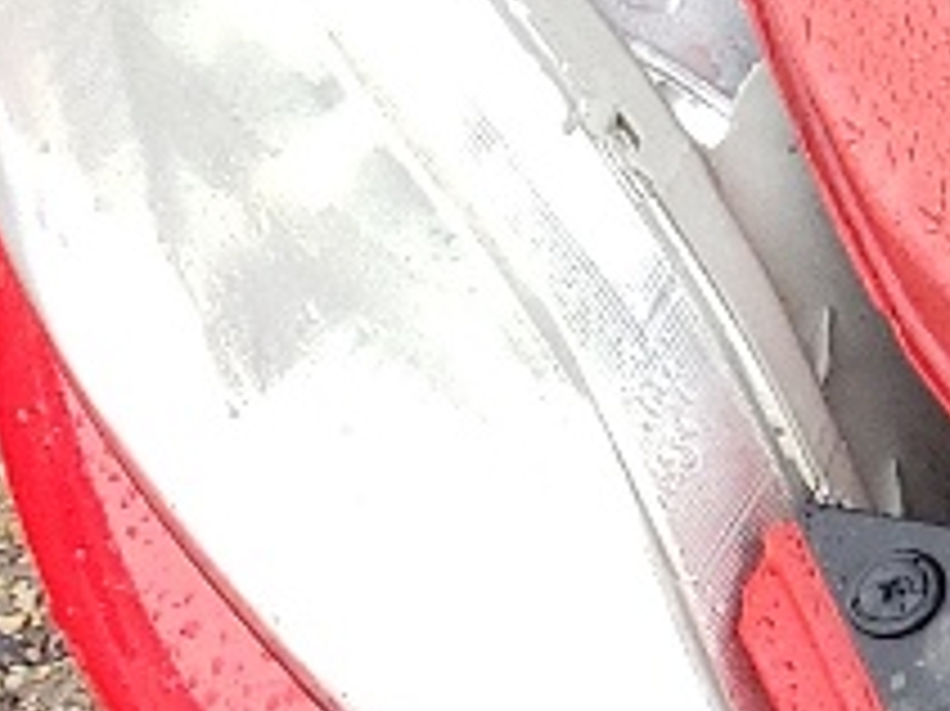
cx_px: 3228
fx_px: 5403
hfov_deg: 8.0
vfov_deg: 7.4
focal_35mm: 197
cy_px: -423
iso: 50
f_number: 1.5
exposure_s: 1/526
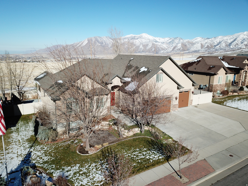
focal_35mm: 26
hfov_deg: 67.3
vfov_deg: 53.1
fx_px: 186
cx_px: 124
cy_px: 93
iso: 100
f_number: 2.2
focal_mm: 4.73
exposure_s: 1/1934
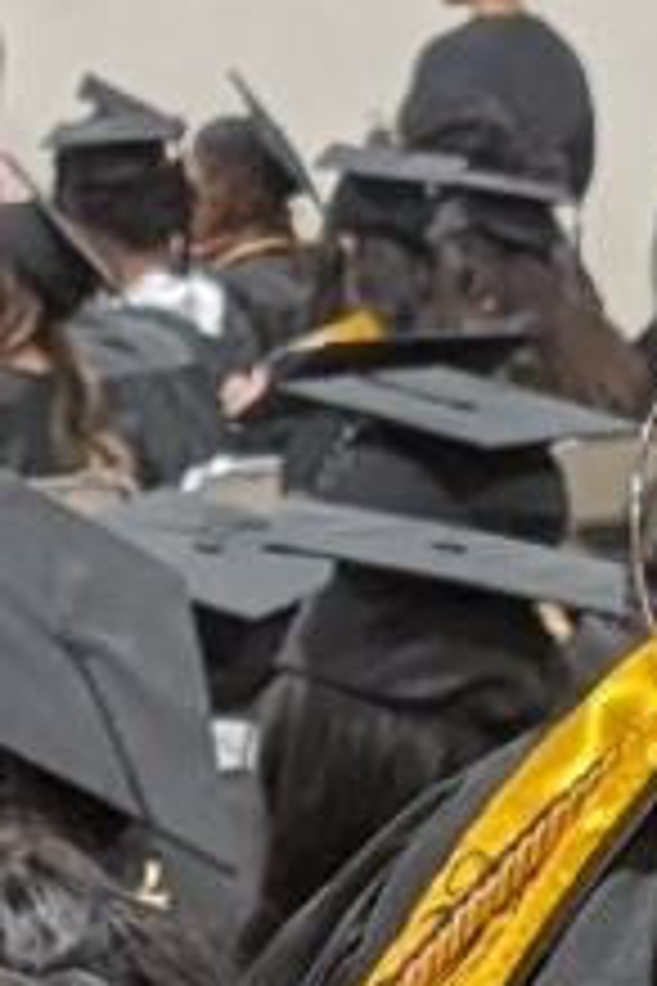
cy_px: 689
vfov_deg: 22.3
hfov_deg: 14.9
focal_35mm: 91
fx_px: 2491
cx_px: 72
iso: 89
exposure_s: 1/42.4
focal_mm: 6.9
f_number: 1.68
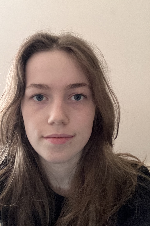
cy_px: 114
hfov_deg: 38.8
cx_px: 64
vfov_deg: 55.8
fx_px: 213
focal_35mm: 34
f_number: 2.2
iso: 640
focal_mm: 2.87
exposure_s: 1/15
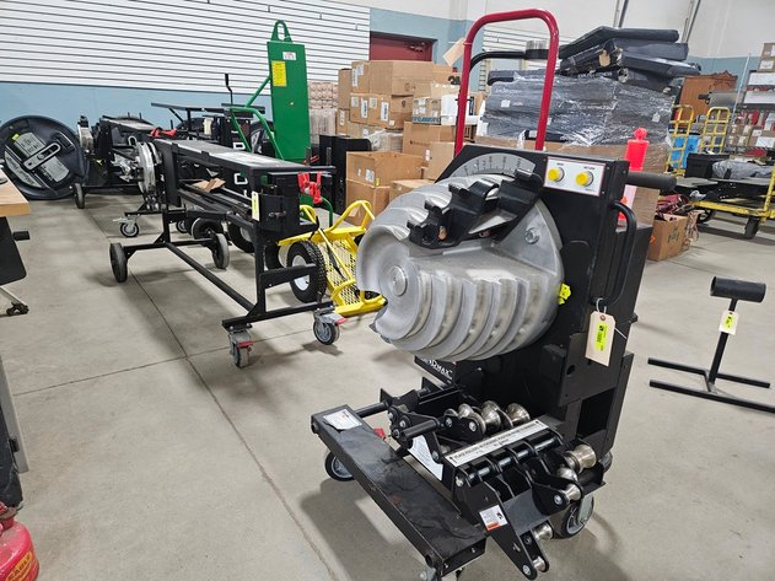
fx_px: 515
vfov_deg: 58.9
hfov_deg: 73.9
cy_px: 290
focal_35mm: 23
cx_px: 388
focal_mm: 5.4
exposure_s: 1/120
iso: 1000
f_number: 1.8
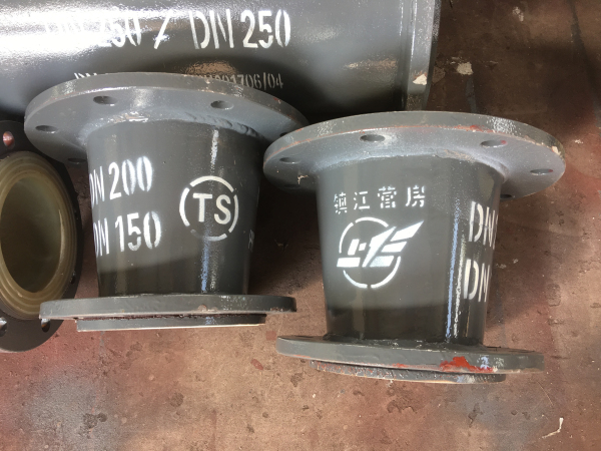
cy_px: 226
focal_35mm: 29
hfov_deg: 61.7
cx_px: 300
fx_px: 503
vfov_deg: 48.2
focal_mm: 4.15
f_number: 2.2
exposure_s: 1/50
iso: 32
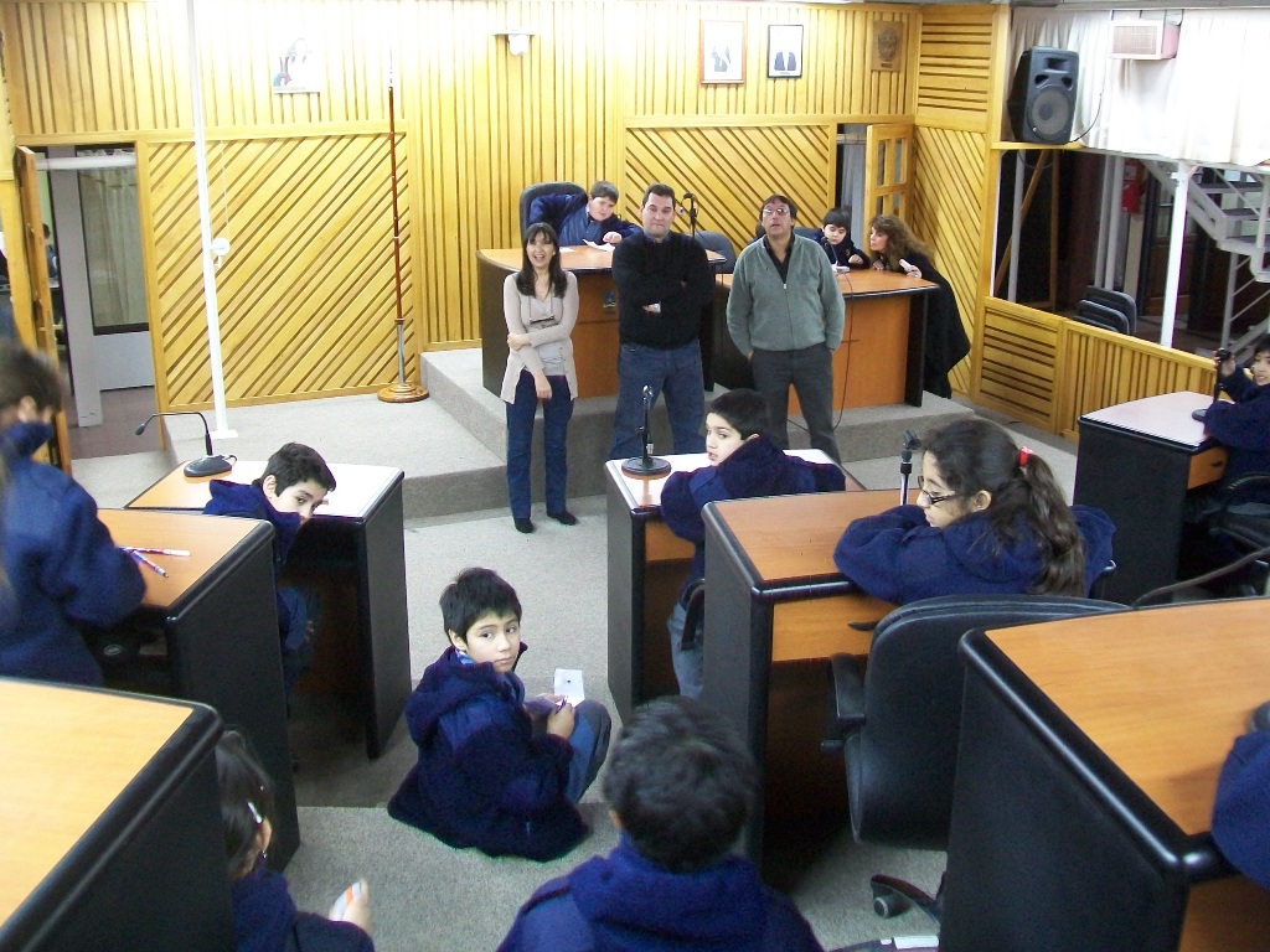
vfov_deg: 39.7
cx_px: 635
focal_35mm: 36
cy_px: 476
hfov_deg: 51.4
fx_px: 1321
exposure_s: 1/13
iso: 160
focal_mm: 6
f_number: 2.7
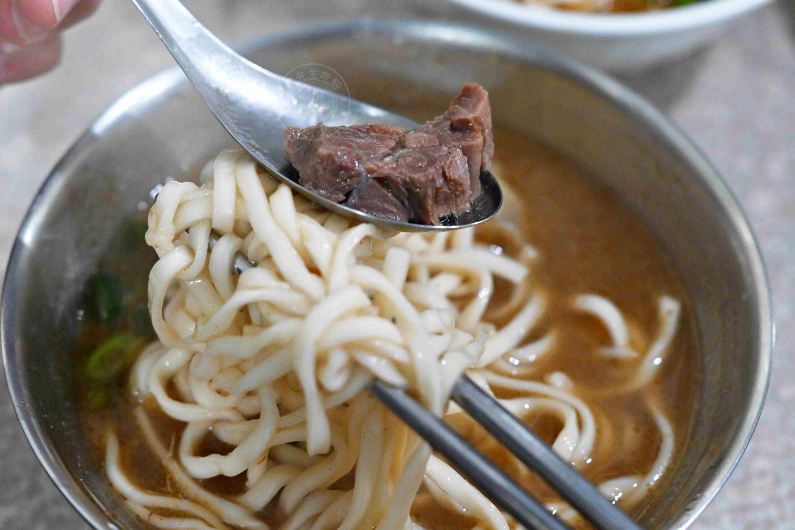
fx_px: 1656
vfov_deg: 18.2
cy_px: 265
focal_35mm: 75
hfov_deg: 27.0
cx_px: 398
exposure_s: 1/200
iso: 2000
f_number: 2.8
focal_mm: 50
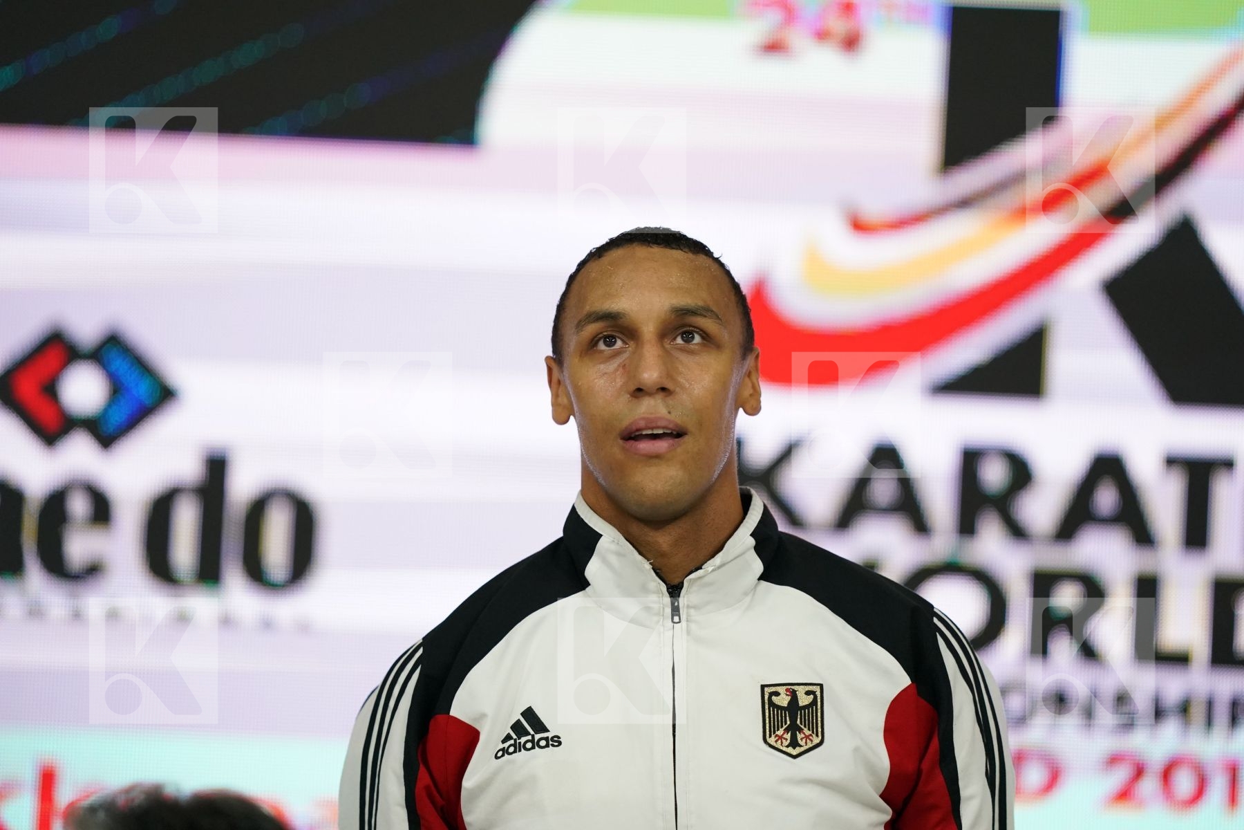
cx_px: 622
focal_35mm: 400
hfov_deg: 5.2
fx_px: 13821
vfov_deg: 3.4
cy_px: 415
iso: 4000
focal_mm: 400
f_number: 2.8
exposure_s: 1/500
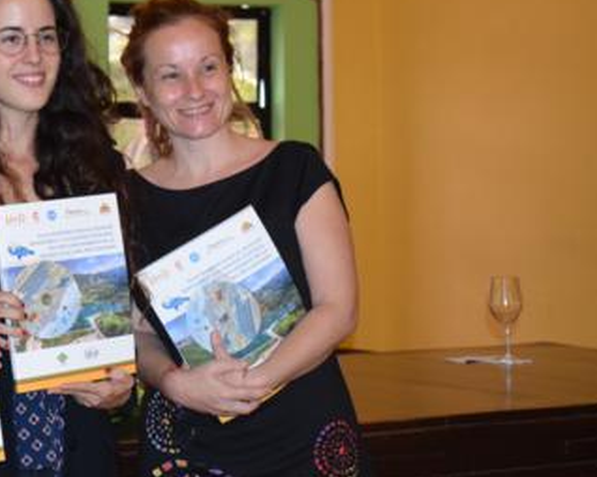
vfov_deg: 13.4
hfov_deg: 16.5
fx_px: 2028
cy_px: 184
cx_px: 69
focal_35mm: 115
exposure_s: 1/60
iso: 2000
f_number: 5
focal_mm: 45
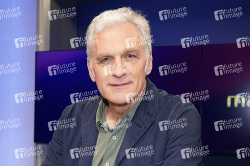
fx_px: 257
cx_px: 125
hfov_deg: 51.9
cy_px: 83
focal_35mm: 37
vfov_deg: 35.9
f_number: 5
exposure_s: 1/160
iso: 2000
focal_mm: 37
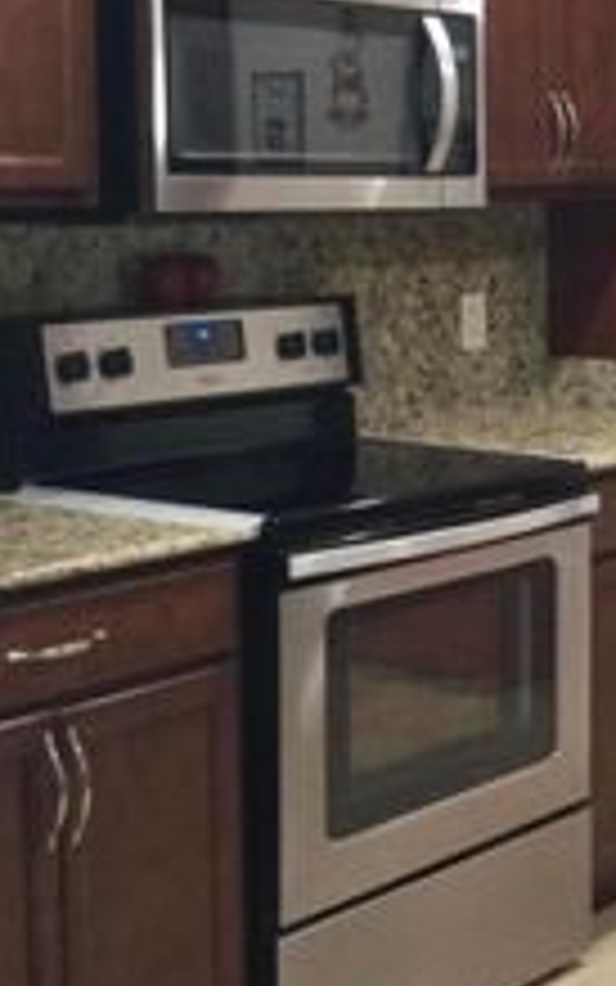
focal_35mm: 75
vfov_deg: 27.3
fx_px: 2013
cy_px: 299
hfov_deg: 16.6
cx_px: 755
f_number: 2.4
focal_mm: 3.3
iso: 100
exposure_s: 1/30
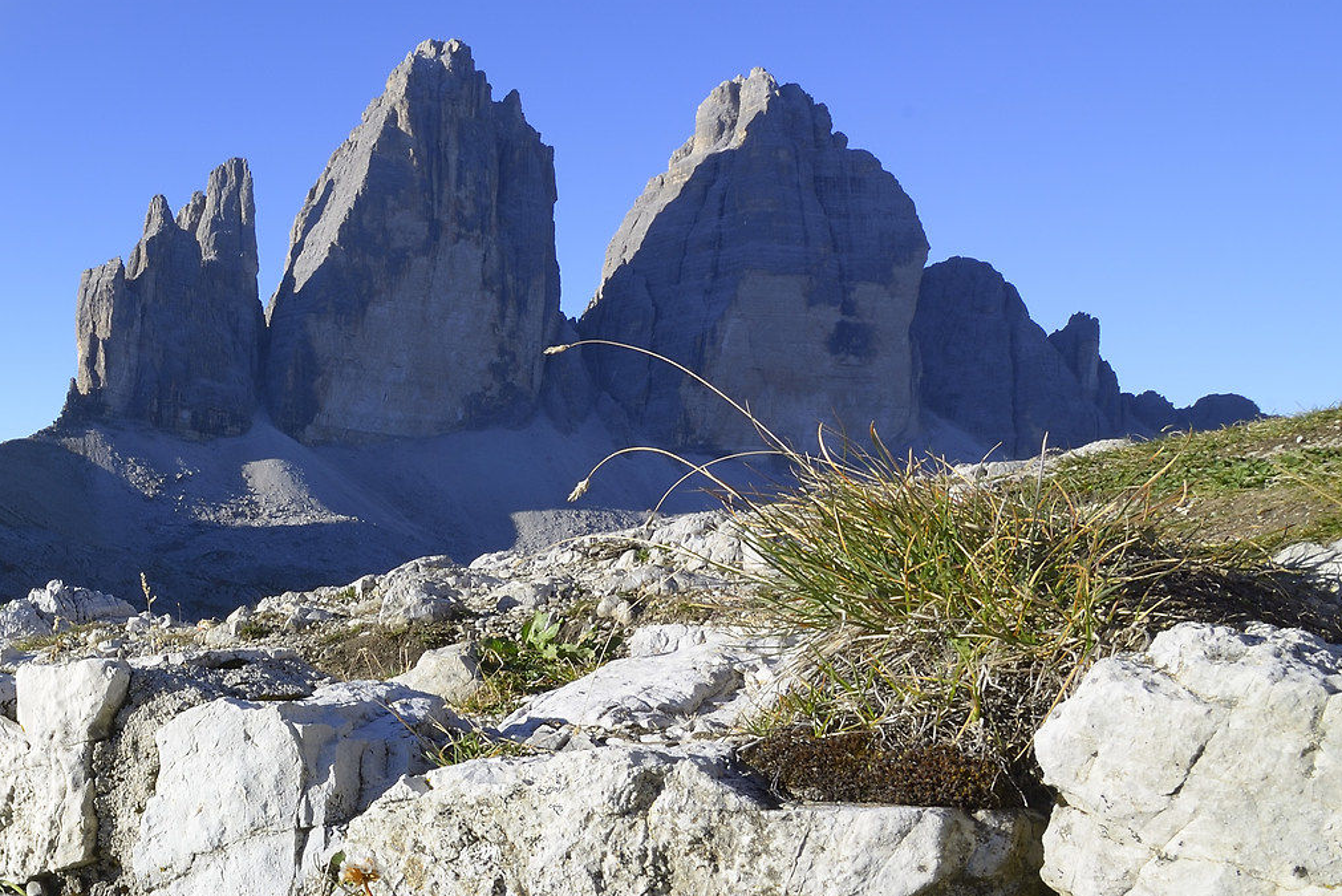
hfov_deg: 42.0
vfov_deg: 34.8
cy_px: 599
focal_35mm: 38
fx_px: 1417
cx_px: -76
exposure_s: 1/40
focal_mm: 16
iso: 100
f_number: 16
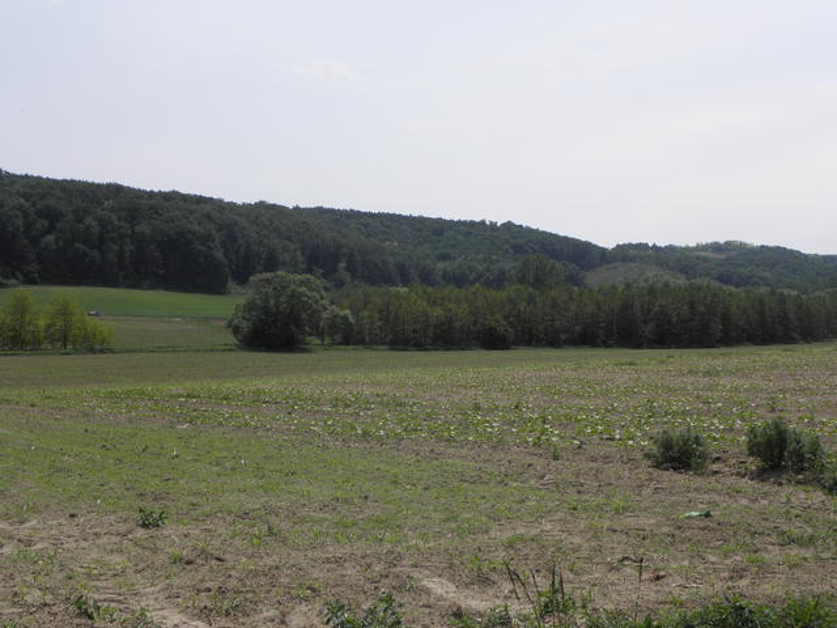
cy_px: 314
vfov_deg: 28.6
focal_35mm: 51
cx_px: 418
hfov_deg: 37.5
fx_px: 1233
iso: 64
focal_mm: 9.22
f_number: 5.6
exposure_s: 1/500
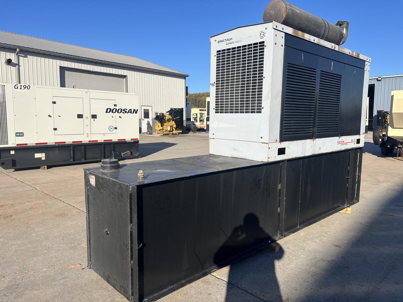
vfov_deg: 53.1
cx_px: 202
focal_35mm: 26
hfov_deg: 67.3
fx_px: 303
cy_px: 151
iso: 50
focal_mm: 5.7
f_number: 1.5
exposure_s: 1/5076
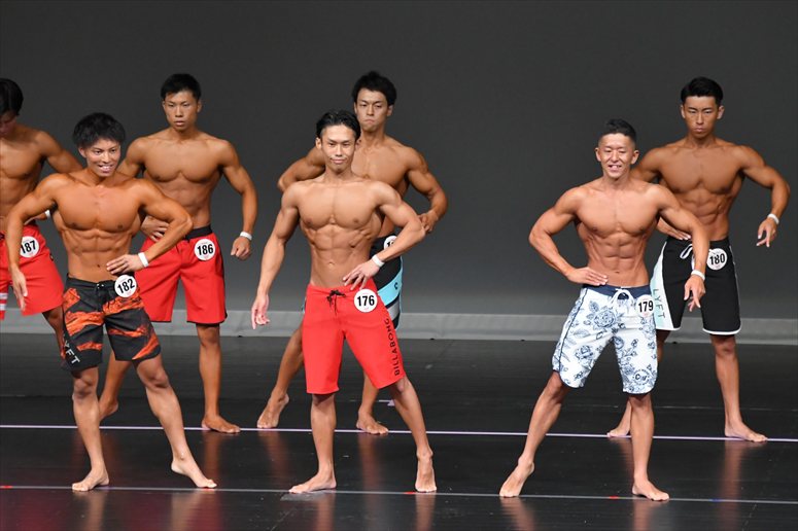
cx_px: 399
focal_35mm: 300
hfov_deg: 6.9
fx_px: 6647
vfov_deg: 4.6
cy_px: 266
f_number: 5.6
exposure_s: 1/400
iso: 4000
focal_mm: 200
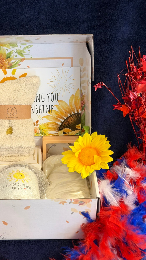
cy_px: 144
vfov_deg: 35.4
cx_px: 45
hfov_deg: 20.3
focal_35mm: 59
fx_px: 406
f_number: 1.78
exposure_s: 1/40
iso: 200
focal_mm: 6.76
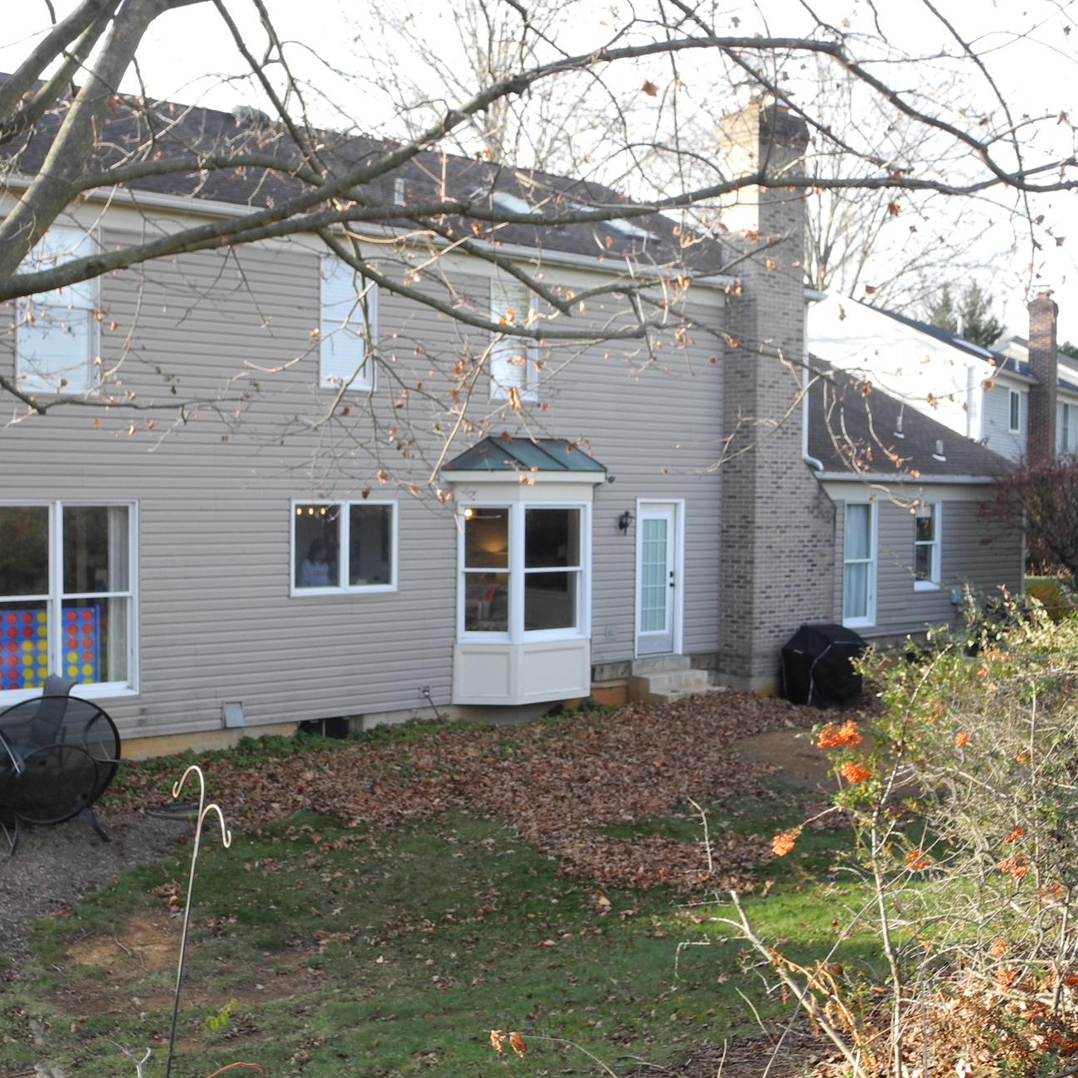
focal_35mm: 39
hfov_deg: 42.6
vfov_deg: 42.8
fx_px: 1374
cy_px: 568
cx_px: 419
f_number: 2.8
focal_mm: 6
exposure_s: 1/213
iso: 100
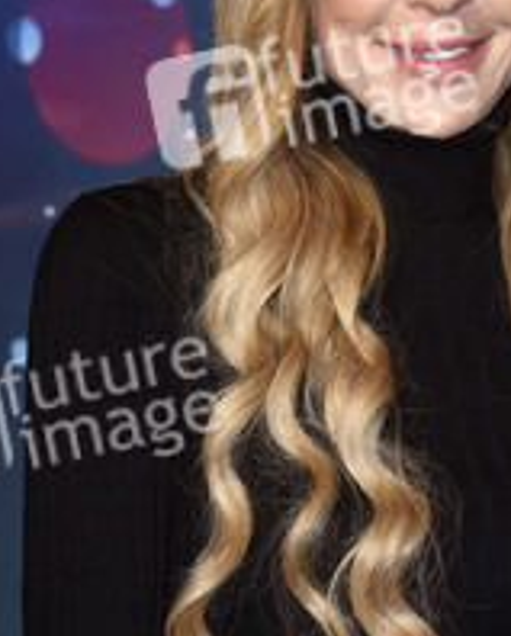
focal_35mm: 212
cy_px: 254
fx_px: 3999
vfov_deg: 9.1
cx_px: 405
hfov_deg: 7.3
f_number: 5.6
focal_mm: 112
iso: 500
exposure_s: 1/160
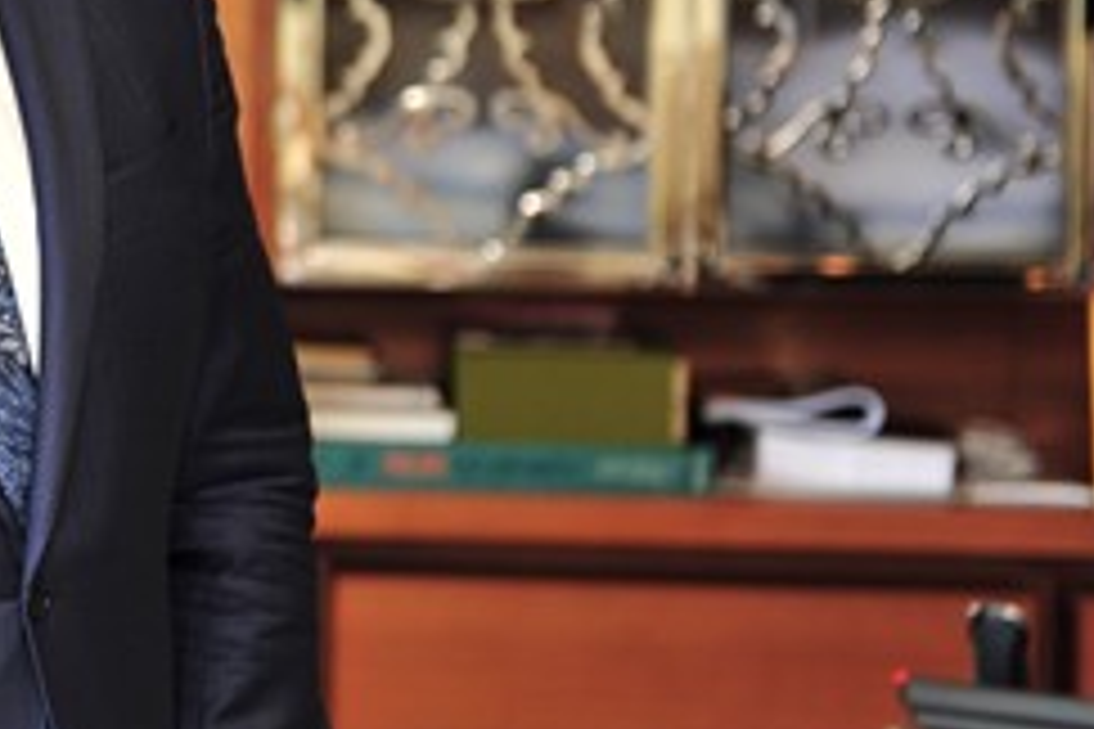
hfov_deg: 11.6
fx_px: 5257
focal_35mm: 173
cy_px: 76
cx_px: -216
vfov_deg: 7.9
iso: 500
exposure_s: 1/160
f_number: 4
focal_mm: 70
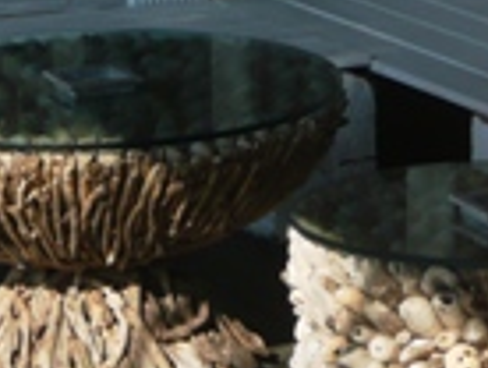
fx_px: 4434
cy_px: 278
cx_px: -85
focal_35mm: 314
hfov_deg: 6.3
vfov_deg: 4.7
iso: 100
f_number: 4.7
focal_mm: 16.9
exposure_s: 1/400
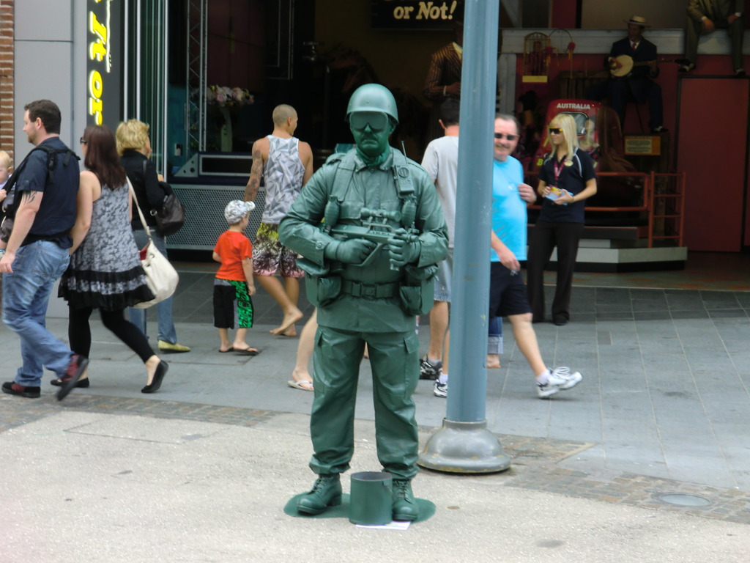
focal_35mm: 62
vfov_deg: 23.7
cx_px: 375
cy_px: 282
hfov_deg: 31.2
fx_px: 1343
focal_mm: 11.16
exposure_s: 1/60
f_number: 4.3
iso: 80
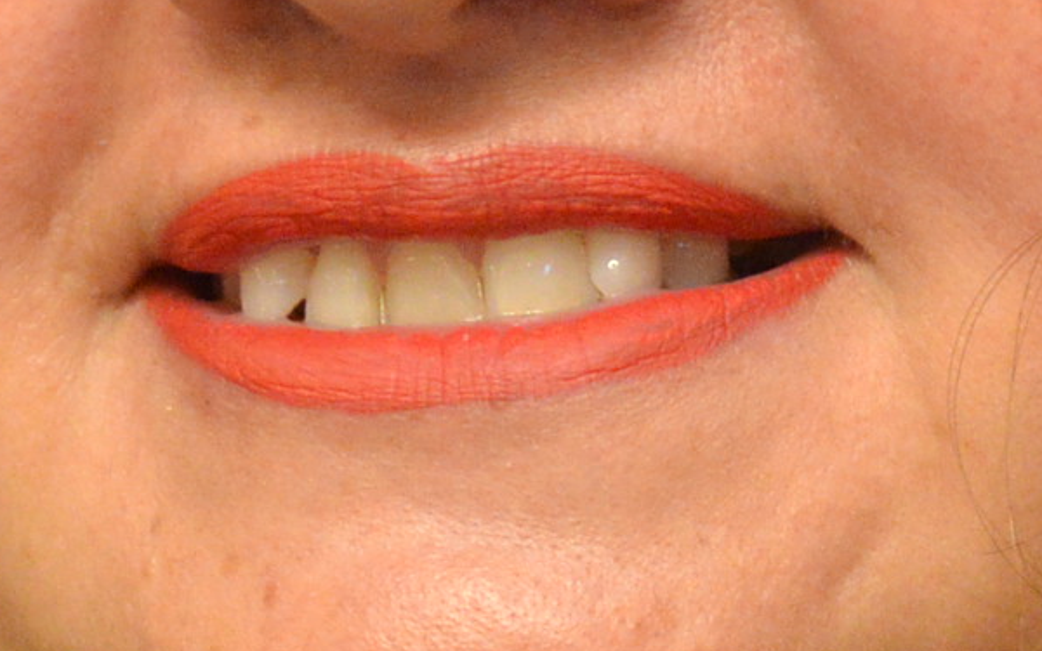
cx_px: 391
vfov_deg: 3.5
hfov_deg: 5.6
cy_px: 236
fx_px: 10649
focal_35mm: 375
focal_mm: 60
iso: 3200
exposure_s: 1/160
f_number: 2.8
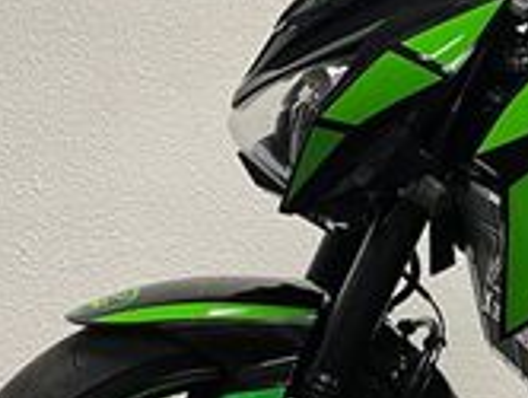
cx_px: 700
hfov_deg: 18.2
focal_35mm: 100
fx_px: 1528
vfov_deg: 14.8
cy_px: 264
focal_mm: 5.1
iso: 80
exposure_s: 1/50
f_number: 1.6
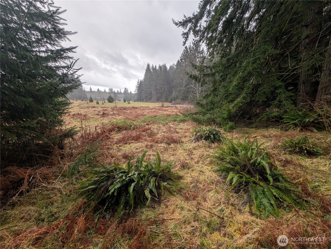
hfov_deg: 110.5
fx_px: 115
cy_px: 124
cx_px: 166
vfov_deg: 94.6
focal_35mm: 12
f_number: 1.95
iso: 37
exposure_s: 1/125
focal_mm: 2.23
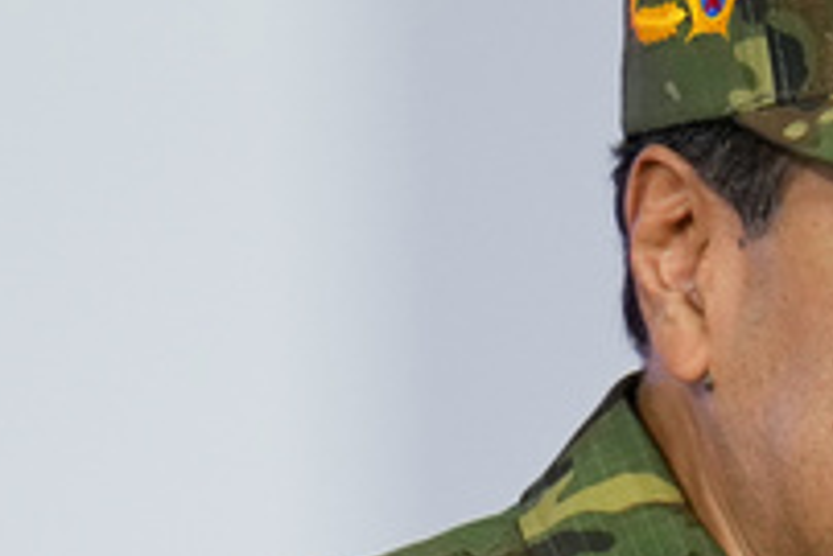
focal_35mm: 2029
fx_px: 46981
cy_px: 1102
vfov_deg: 0.7
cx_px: 1056
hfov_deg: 1.0
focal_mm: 400
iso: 2000
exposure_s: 1/640
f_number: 2.8
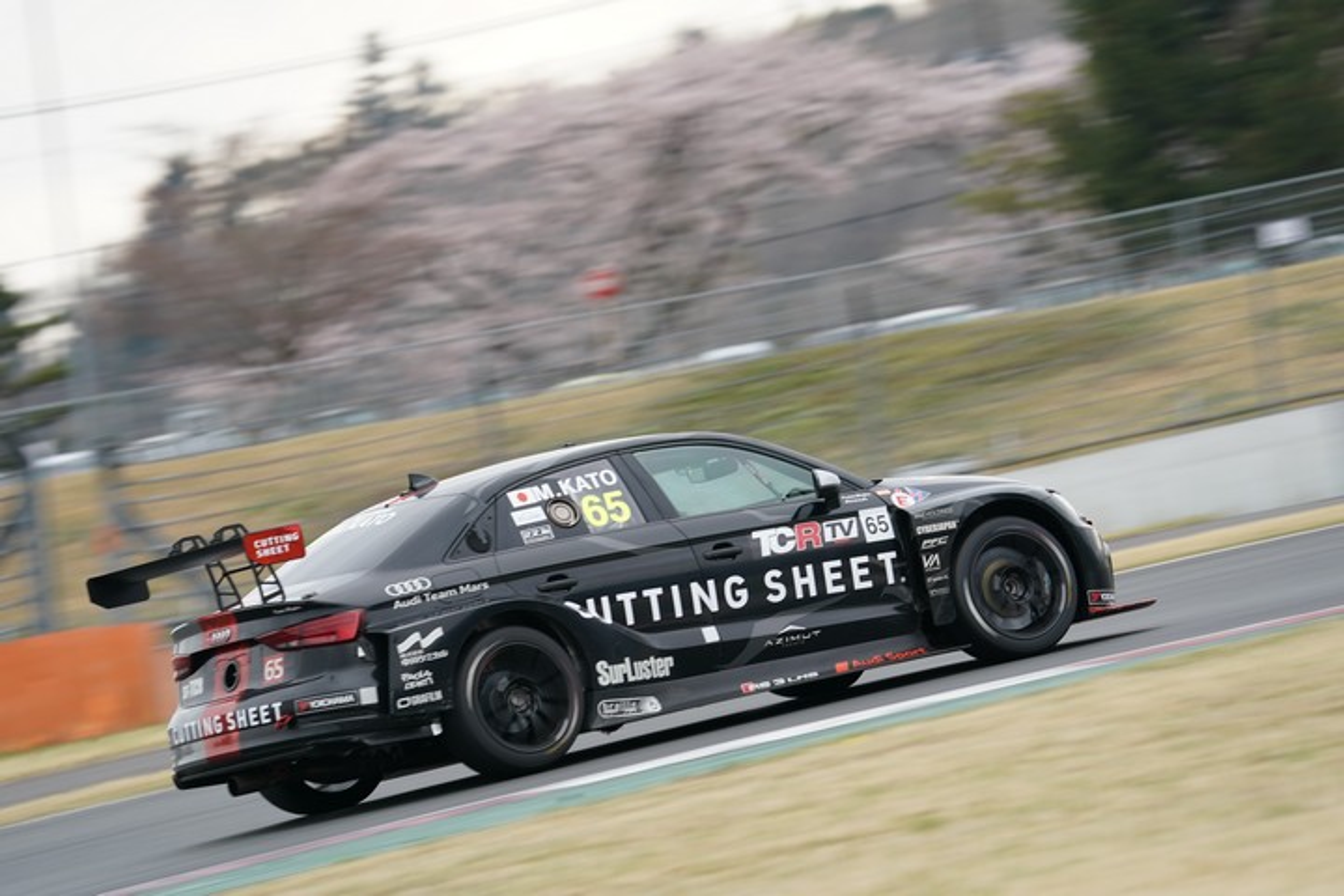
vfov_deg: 4.8
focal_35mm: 284
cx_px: 672
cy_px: 448
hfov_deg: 7.3
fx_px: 10602
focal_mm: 284
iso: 400
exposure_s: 1/200
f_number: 8
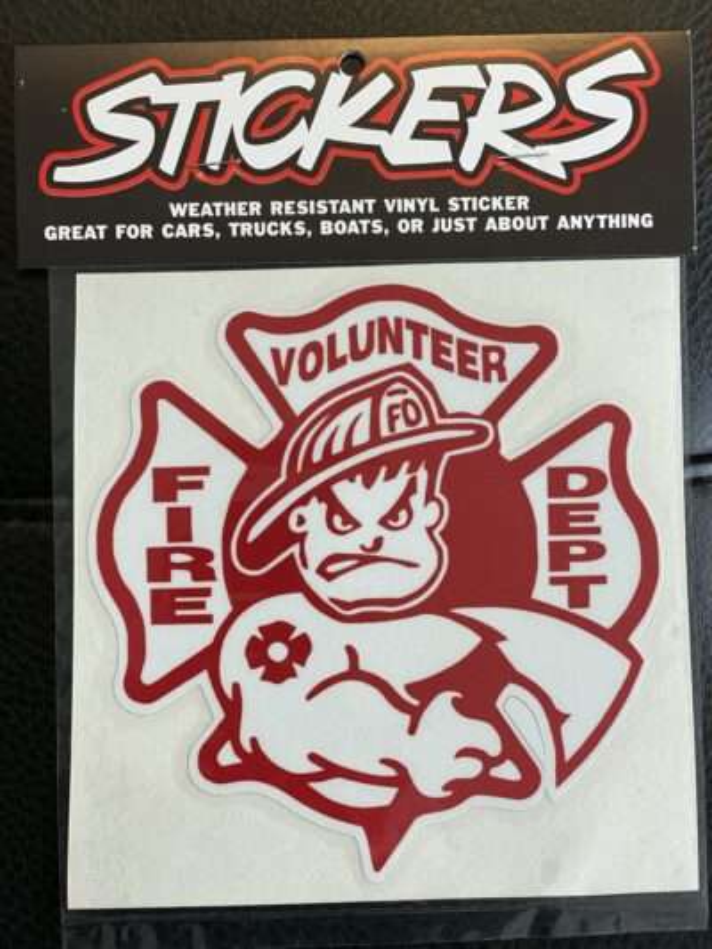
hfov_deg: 28.0
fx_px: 1426
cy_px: 474
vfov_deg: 36.8
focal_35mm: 52
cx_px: 356
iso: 160
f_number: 2
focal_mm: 6
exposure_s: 1/122
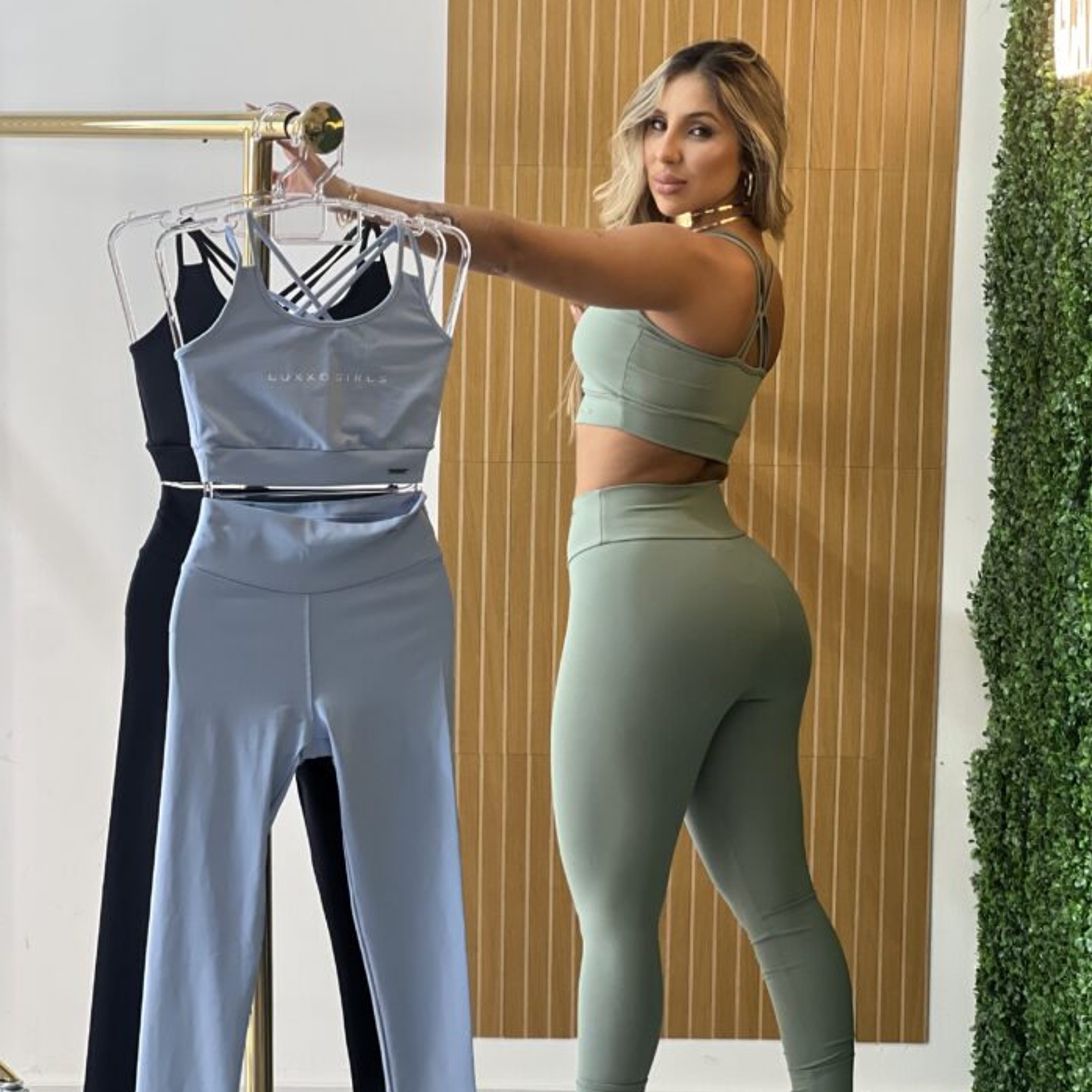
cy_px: 656
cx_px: 546
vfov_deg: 19.1
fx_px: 3248
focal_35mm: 91
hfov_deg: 19.1
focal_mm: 9
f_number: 2.8
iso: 160
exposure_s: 1/120
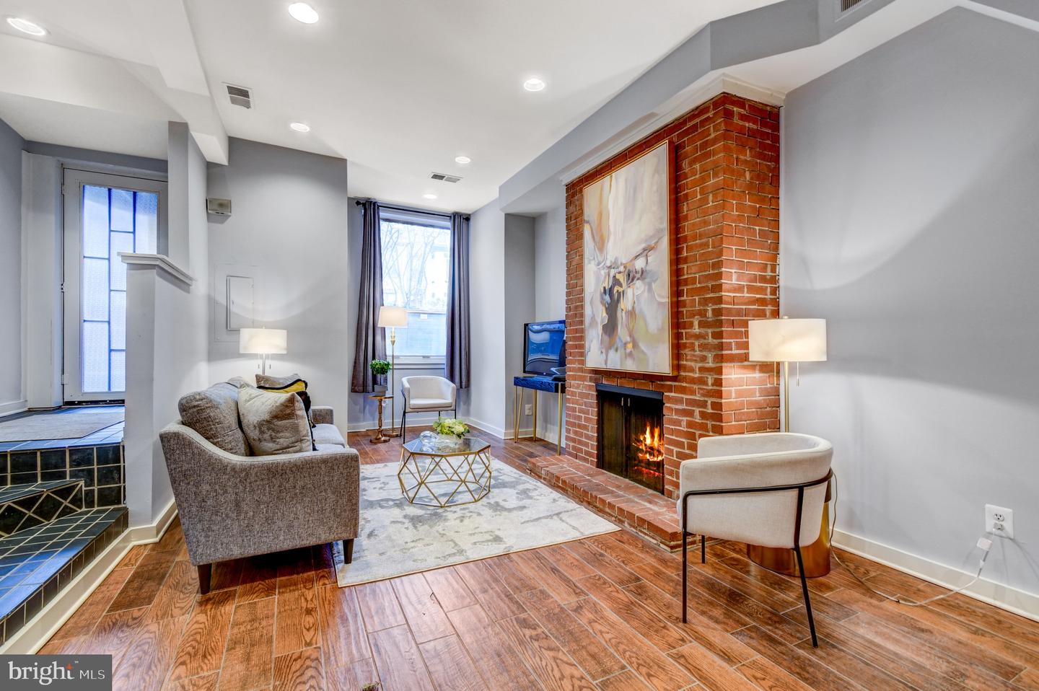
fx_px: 433
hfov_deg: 100.4
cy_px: 346
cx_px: 520
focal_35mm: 15
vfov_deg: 77.2
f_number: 10
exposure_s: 1/3
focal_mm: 10
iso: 200
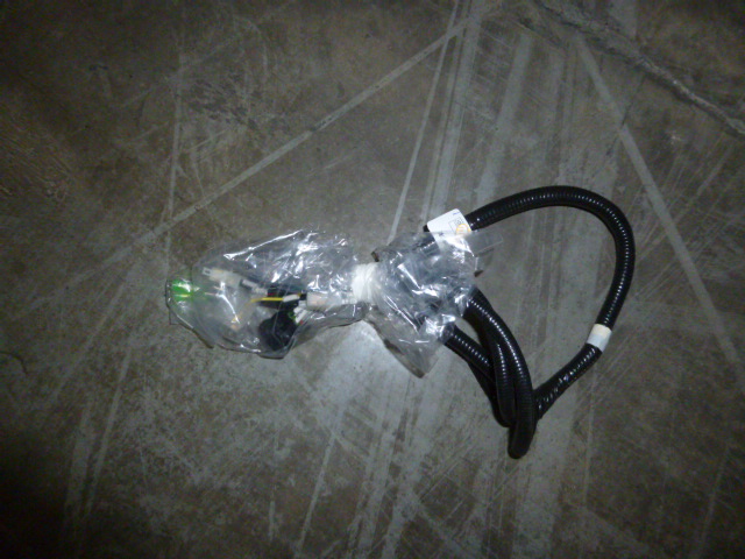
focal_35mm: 25
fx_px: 538
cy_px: 280
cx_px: 372
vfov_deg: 54.9
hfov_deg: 69.4
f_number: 3.1
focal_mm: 4.5
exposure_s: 1/60
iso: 400
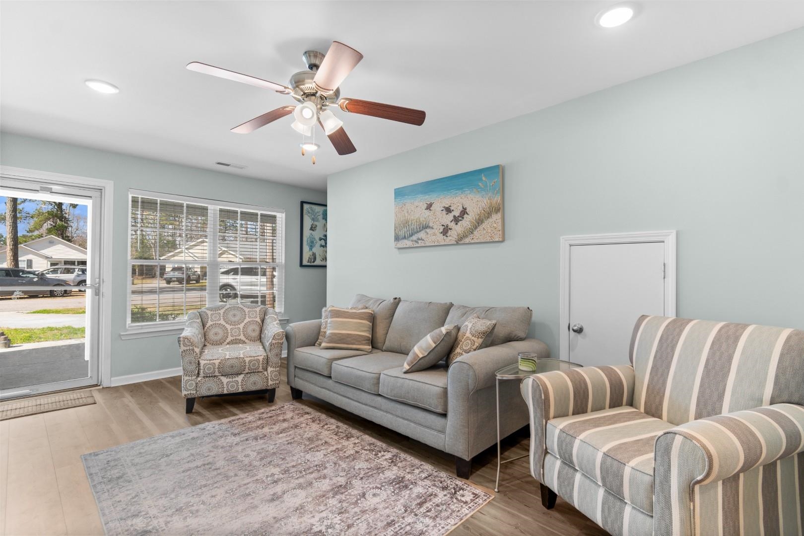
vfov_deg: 73.7
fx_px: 357
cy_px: 268
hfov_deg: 96.7
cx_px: 402
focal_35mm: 16
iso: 100
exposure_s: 1/10
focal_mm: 11
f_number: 4.8
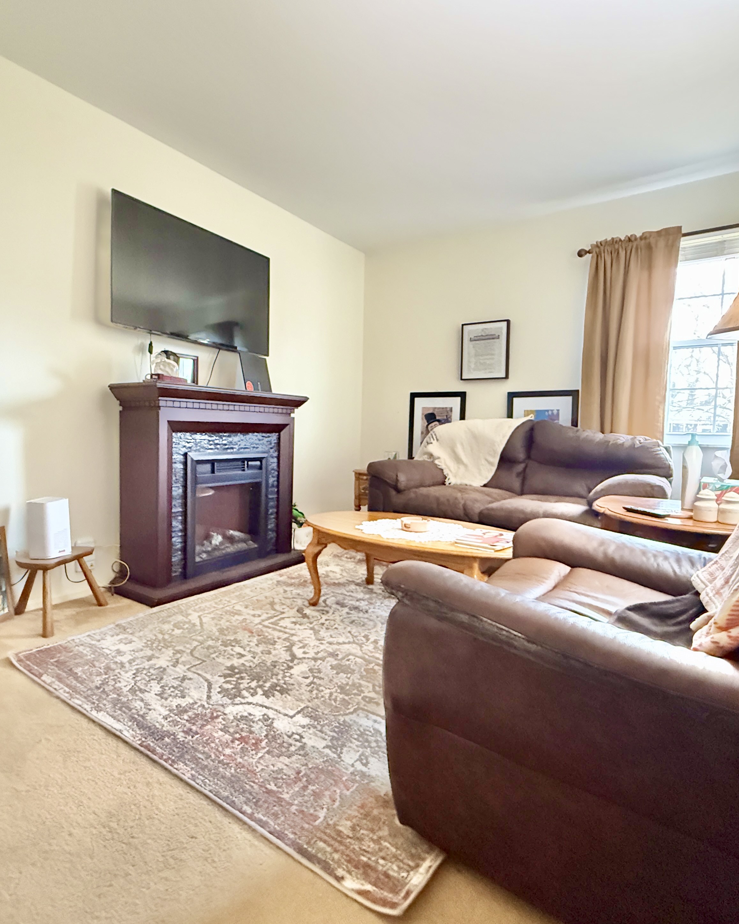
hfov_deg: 70.5
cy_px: 461
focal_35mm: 19
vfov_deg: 83.3
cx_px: 321
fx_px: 519
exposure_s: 1/59
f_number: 2.2
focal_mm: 2.22
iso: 1600
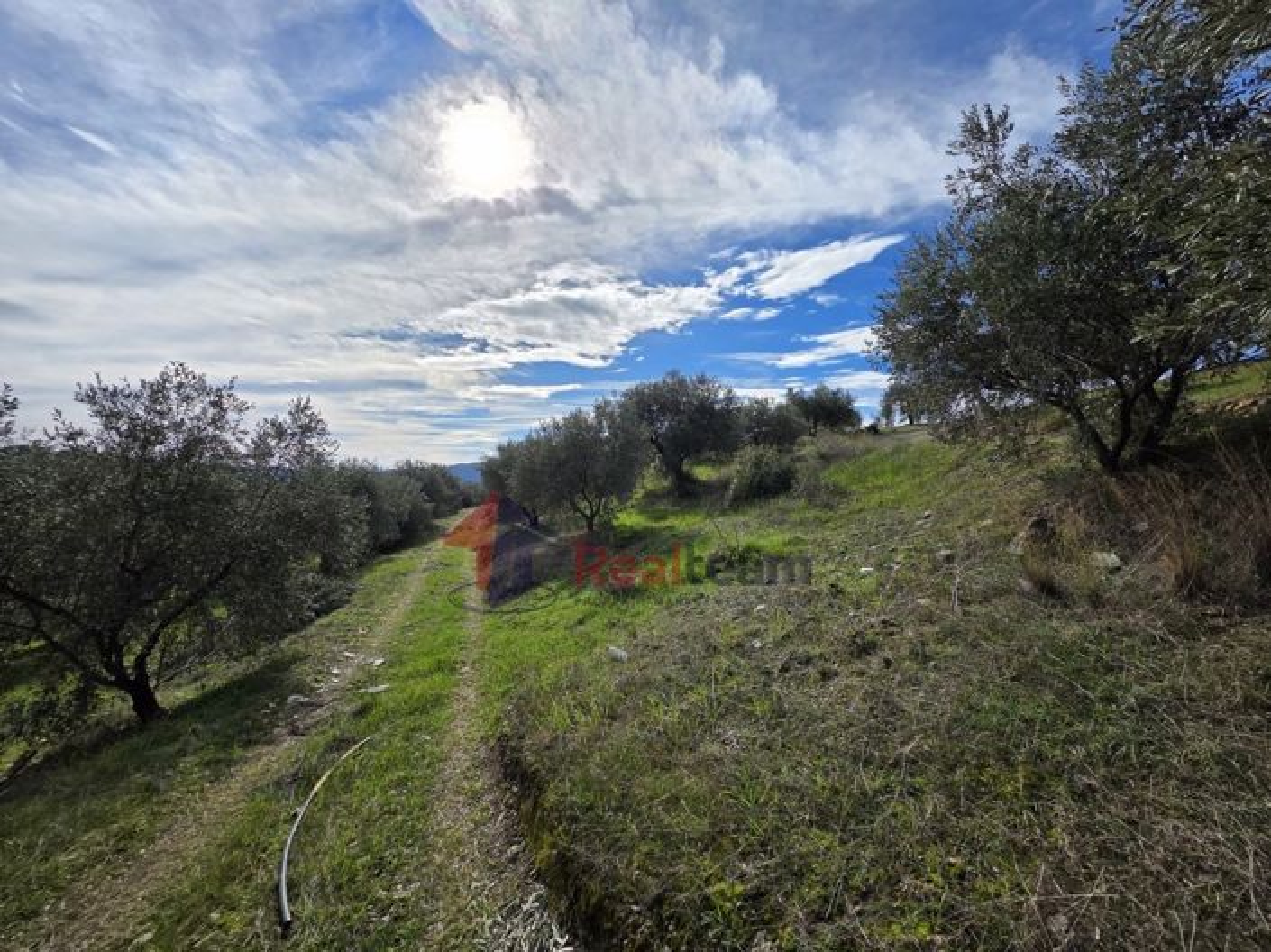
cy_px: 476
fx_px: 477
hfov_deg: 106.2
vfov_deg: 89.9
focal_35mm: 13
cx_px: 636
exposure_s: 1/4313
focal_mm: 2.2
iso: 40
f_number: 1.9
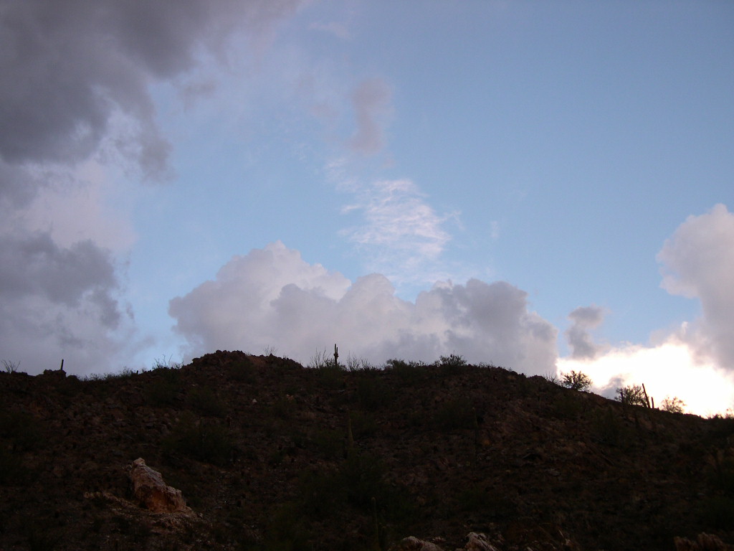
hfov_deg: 49.0
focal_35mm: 38
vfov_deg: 37.7
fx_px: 806
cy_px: 276
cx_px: 367
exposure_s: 1/93.5
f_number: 2.8
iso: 100
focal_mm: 8
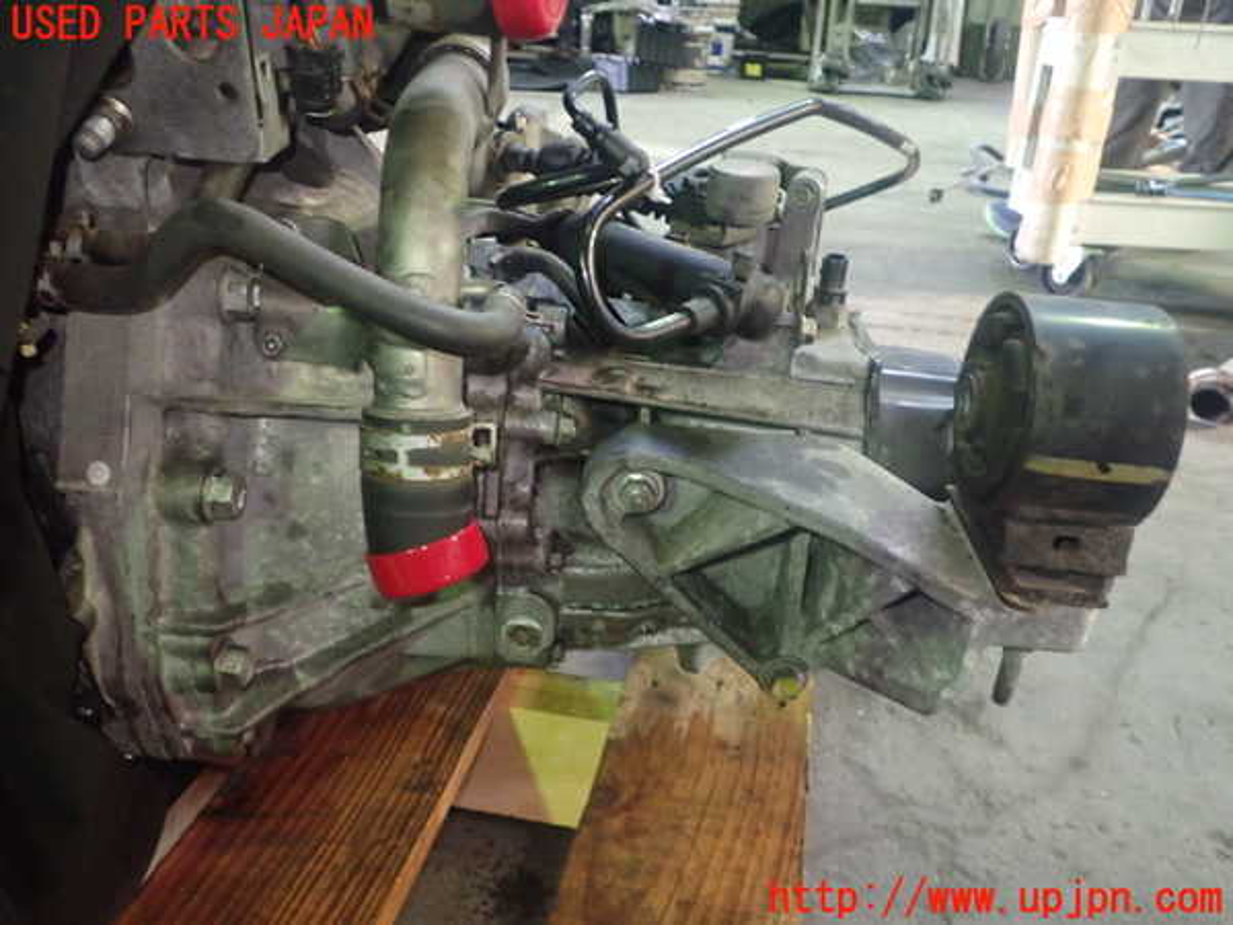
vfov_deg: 46.8
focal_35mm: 30
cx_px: 616
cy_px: 462
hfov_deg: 60.0
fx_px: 1069
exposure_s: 1/30
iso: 640
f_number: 2.3
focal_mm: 5.4
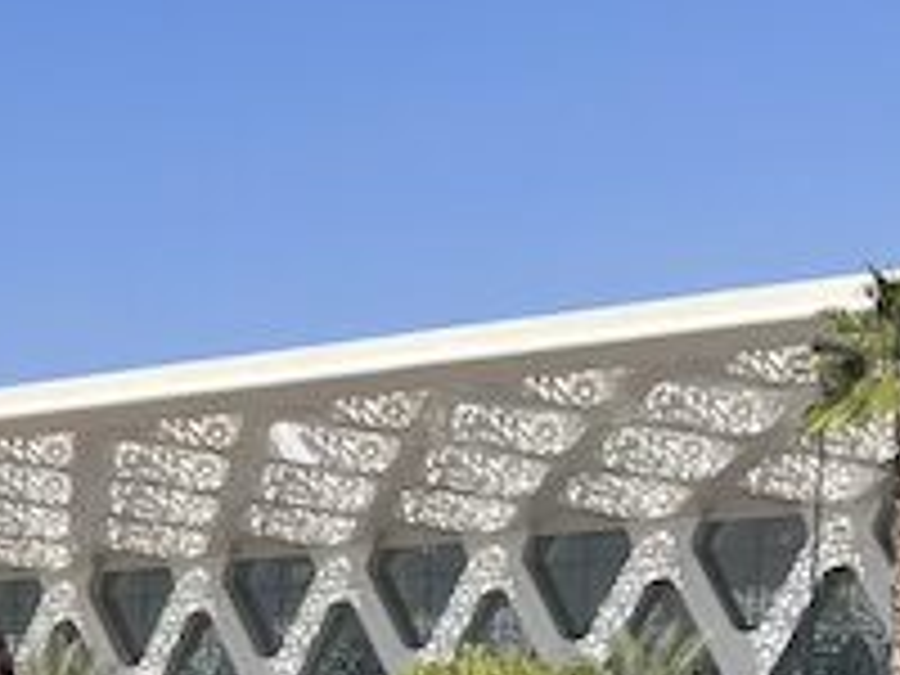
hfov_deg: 16.4
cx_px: -630
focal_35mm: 104
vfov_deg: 13.0
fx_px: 2704
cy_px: 1166
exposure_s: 1/4274
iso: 50
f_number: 1.5
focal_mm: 5.7
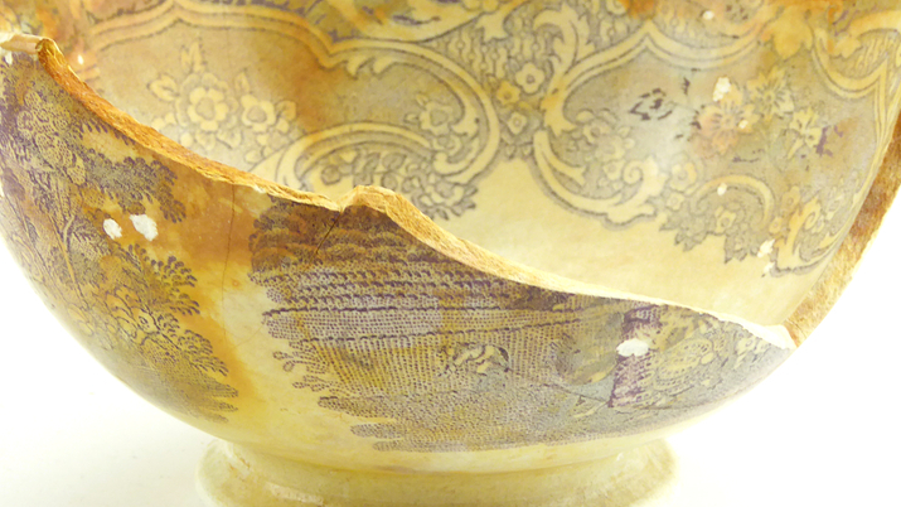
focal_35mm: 93
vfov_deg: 13.0
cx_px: 451
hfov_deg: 22.9
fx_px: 2222
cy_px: 262
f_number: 5.6
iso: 200
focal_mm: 10.9
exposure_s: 1/40
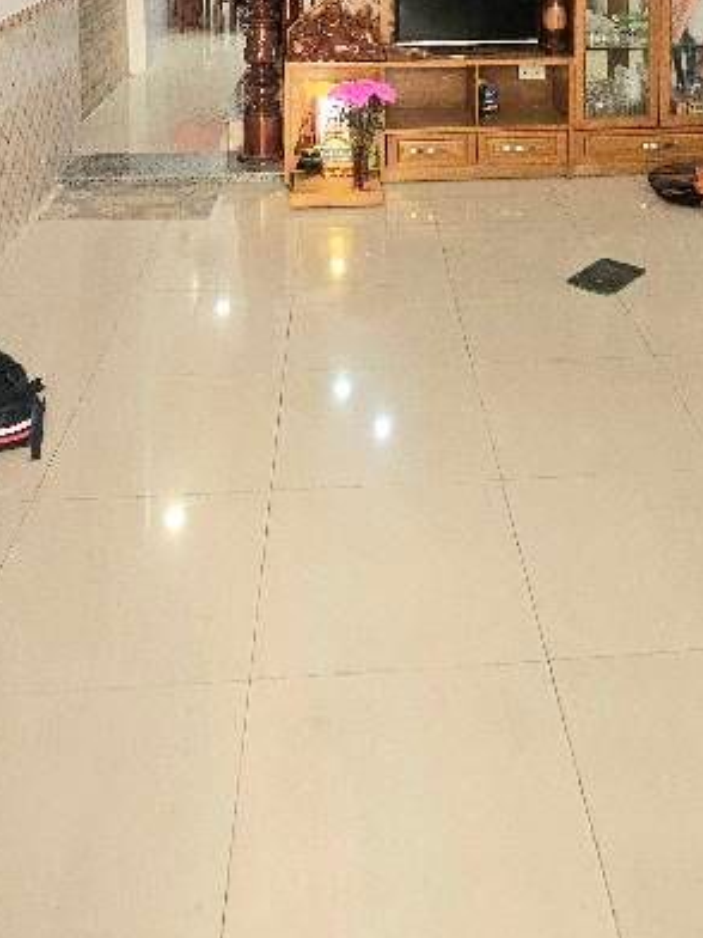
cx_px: 442
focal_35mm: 34
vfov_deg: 42.7
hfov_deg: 41.5
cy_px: -86
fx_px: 921
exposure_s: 1/50
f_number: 2.2
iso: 320
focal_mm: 2.2
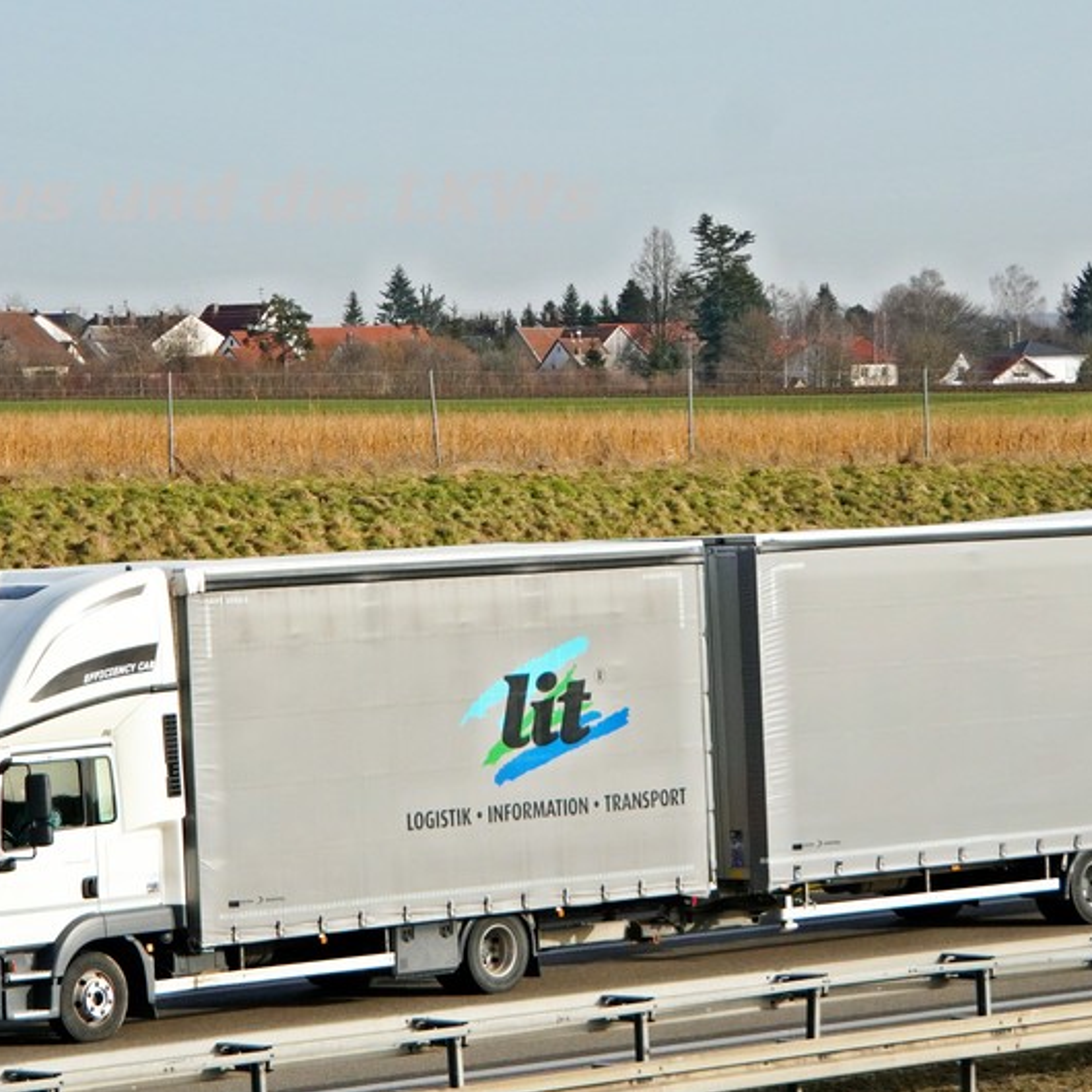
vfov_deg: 13.7
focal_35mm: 128
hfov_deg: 13.7
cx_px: 577
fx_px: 4560
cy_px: 549
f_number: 5.6
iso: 800
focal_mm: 66.4
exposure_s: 1/3200
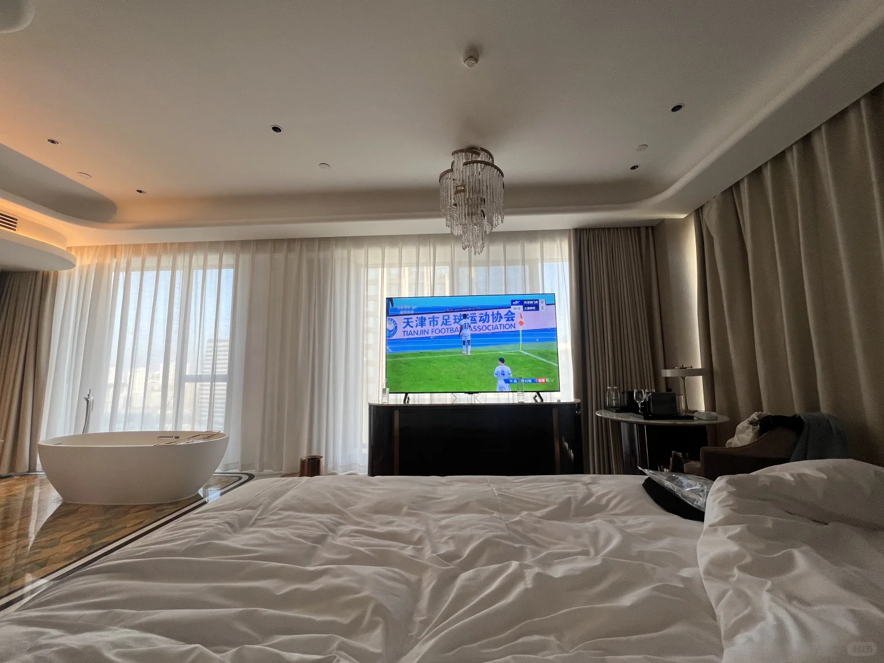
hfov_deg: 106.2
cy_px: 332
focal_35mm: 13
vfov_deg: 89.9
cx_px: 442
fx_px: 332
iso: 64
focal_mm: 1.57
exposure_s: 1/99
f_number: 1.8
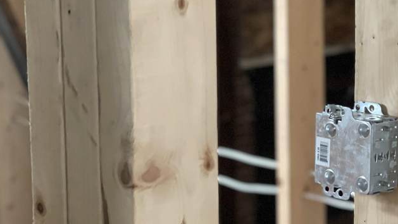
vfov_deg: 8.5
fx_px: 1499
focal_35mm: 142
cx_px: 390
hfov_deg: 14.9
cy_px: 138
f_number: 2.2
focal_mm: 7.5
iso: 400
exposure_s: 1/40
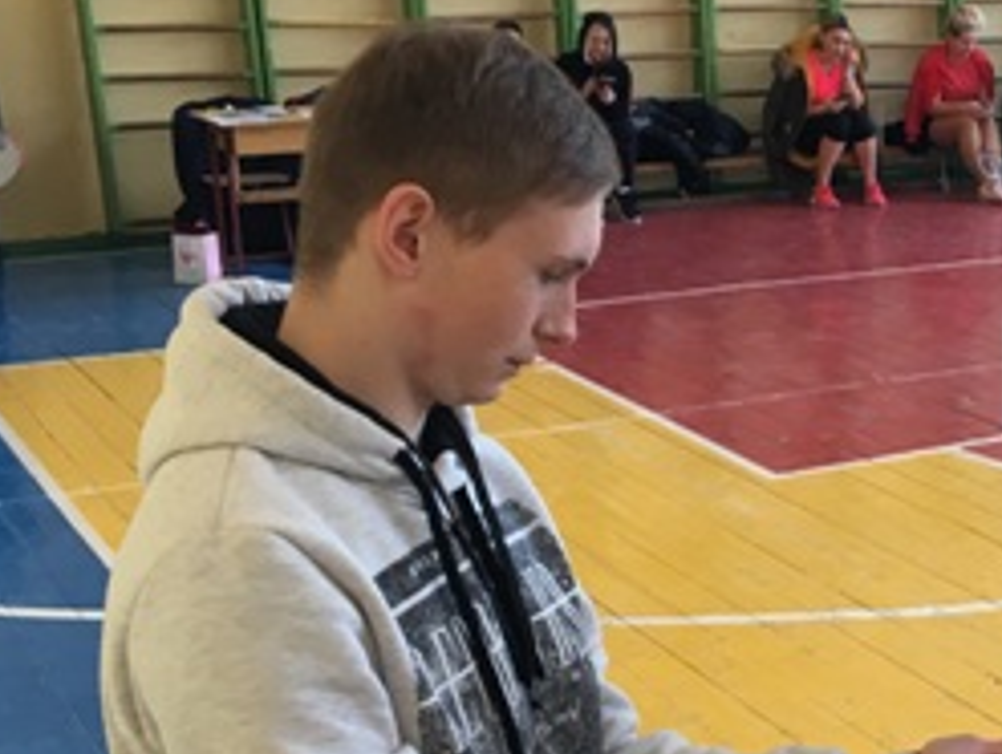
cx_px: 1002
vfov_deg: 19.6
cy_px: 535
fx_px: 2174
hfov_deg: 24.7
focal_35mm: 75
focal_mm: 4.15
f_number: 2.2
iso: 64
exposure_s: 1/33
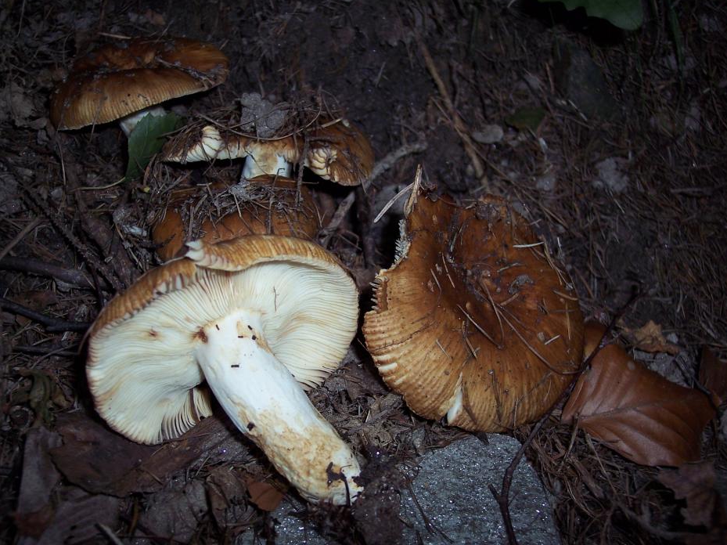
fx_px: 882
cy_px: 275
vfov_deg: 34.3
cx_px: 340
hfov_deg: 44.8
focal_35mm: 42
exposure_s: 1/60
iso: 100
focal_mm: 8
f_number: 2.8
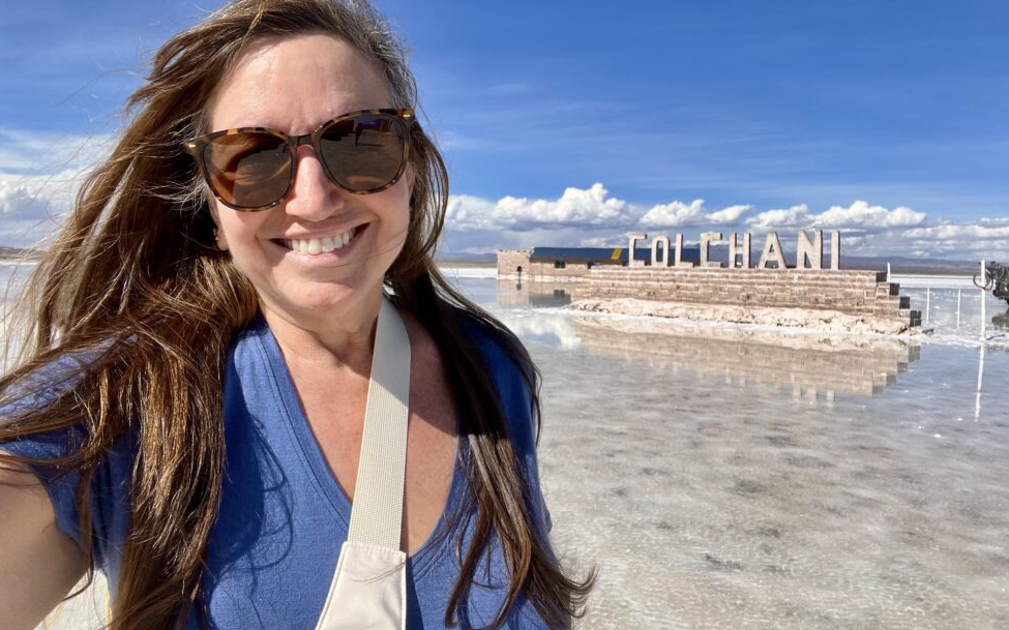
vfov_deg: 49.2
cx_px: 506
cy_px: 284
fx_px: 687
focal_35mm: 25
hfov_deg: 72.6
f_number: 2.2
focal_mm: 2.71
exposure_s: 1/1284
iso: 32
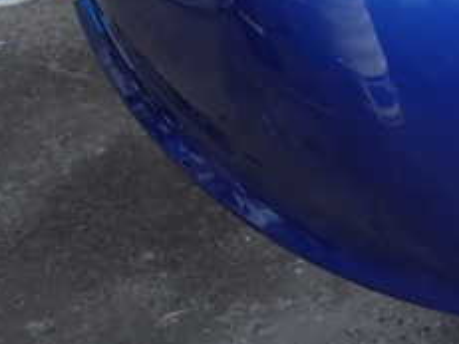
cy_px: -38
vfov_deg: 21.4
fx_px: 861
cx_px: 556
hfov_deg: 26.4
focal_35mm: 65
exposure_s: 1/125
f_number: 2
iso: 100
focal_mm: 4.5
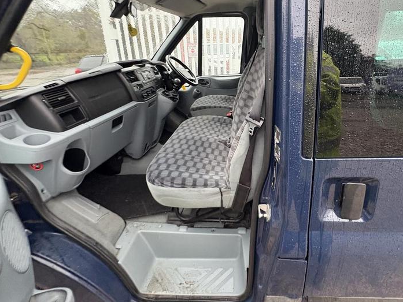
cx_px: 230
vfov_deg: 70.7
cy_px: 117
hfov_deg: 87.2
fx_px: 210
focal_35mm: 18
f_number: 2.2
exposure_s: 1/60
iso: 400
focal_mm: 2.22
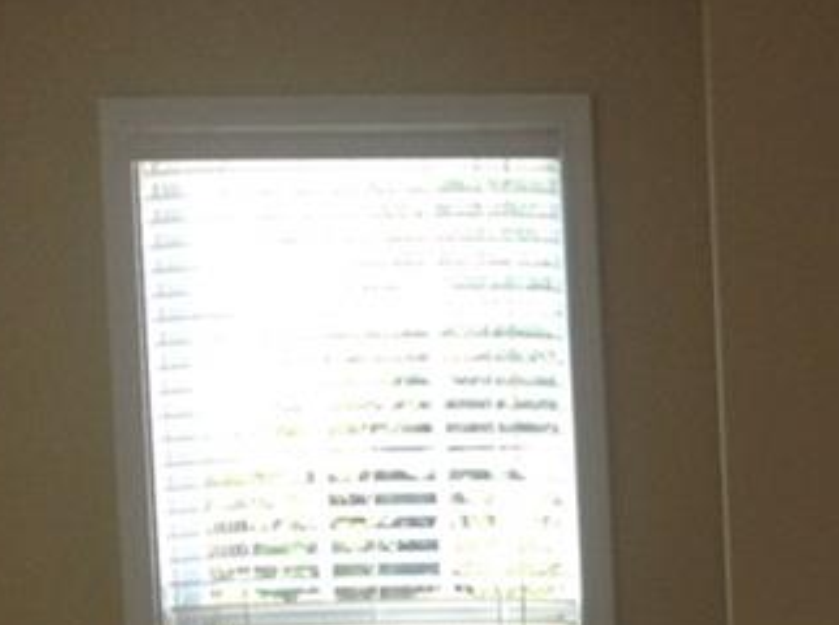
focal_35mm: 105
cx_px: 1131
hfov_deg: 17.4
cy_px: 740
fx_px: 2539
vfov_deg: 13.7
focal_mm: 3.3
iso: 32
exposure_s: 1/50
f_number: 2.4
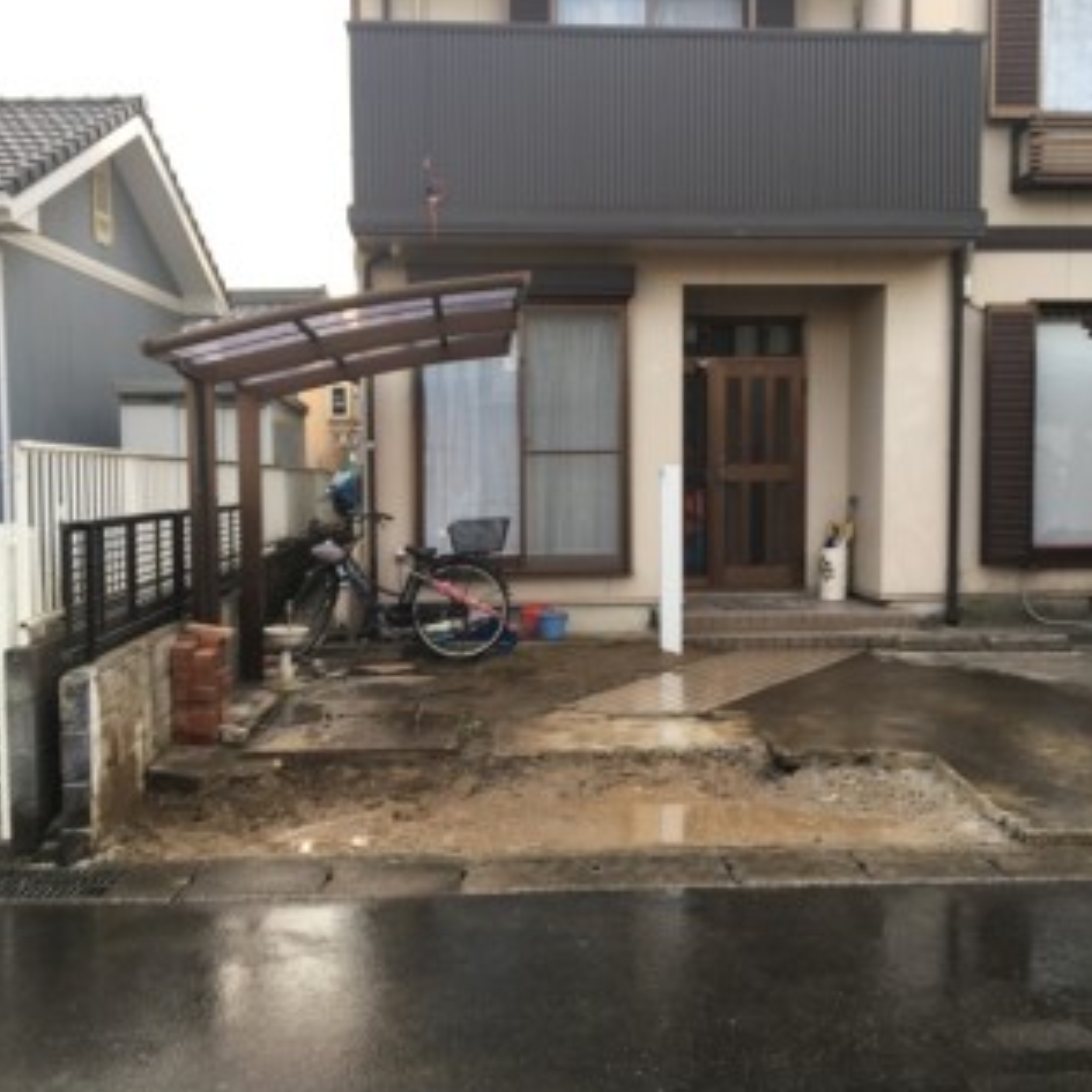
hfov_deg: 47.2
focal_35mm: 35
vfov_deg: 47.2
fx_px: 1249
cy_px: 553
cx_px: 572
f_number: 2.2
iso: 25
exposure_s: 1/60
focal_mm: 4.15
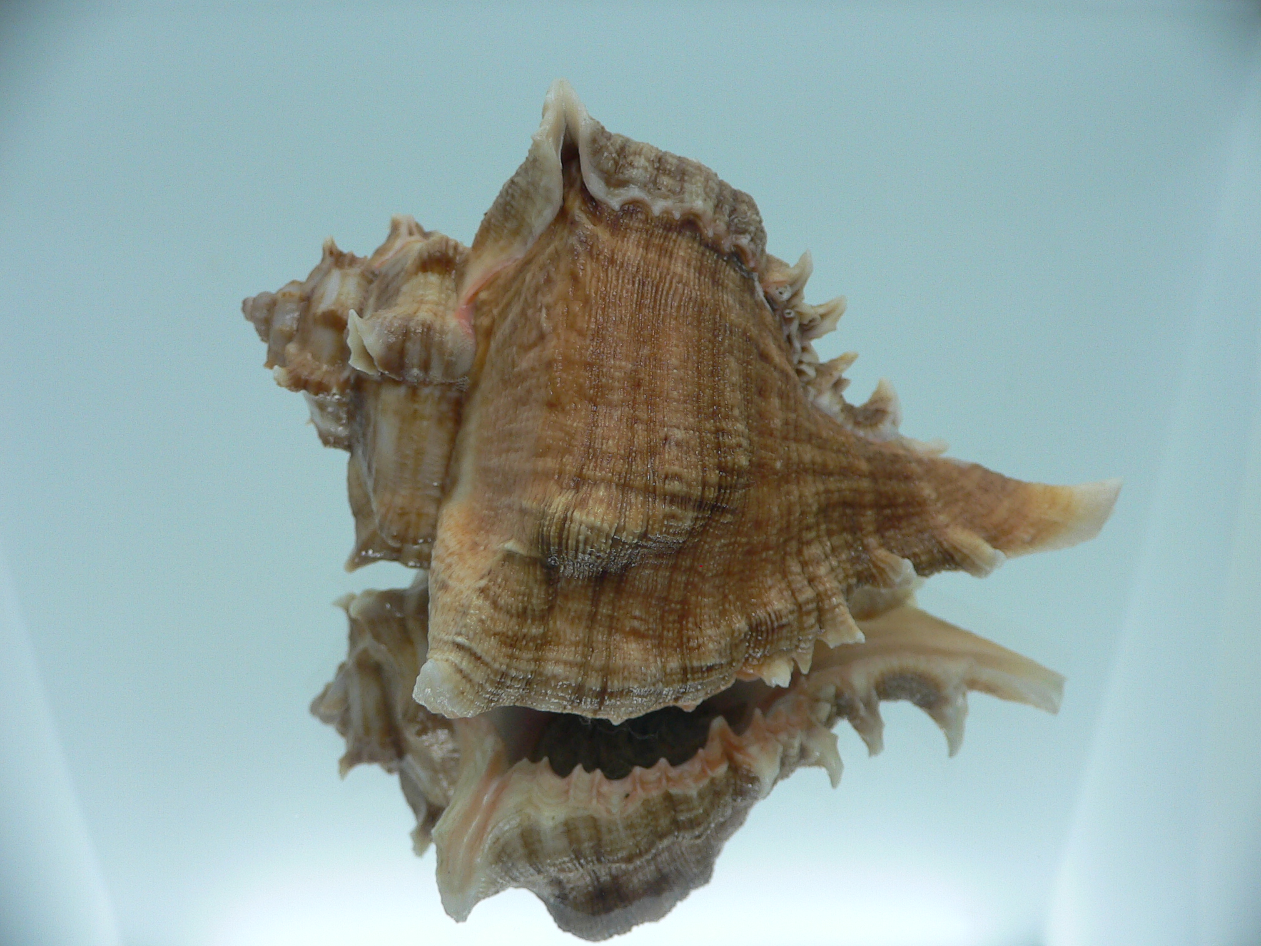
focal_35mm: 35
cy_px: 473
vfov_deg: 40.7
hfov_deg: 52.6
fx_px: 1275
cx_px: 630
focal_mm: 4.6
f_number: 2.8
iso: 80
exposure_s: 1/60
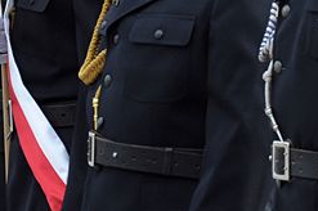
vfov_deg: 3.5
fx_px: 3420
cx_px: 314
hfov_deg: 5.3
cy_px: -50
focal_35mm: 388
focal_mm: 75
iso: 500
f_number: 5.6
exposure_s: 1/500
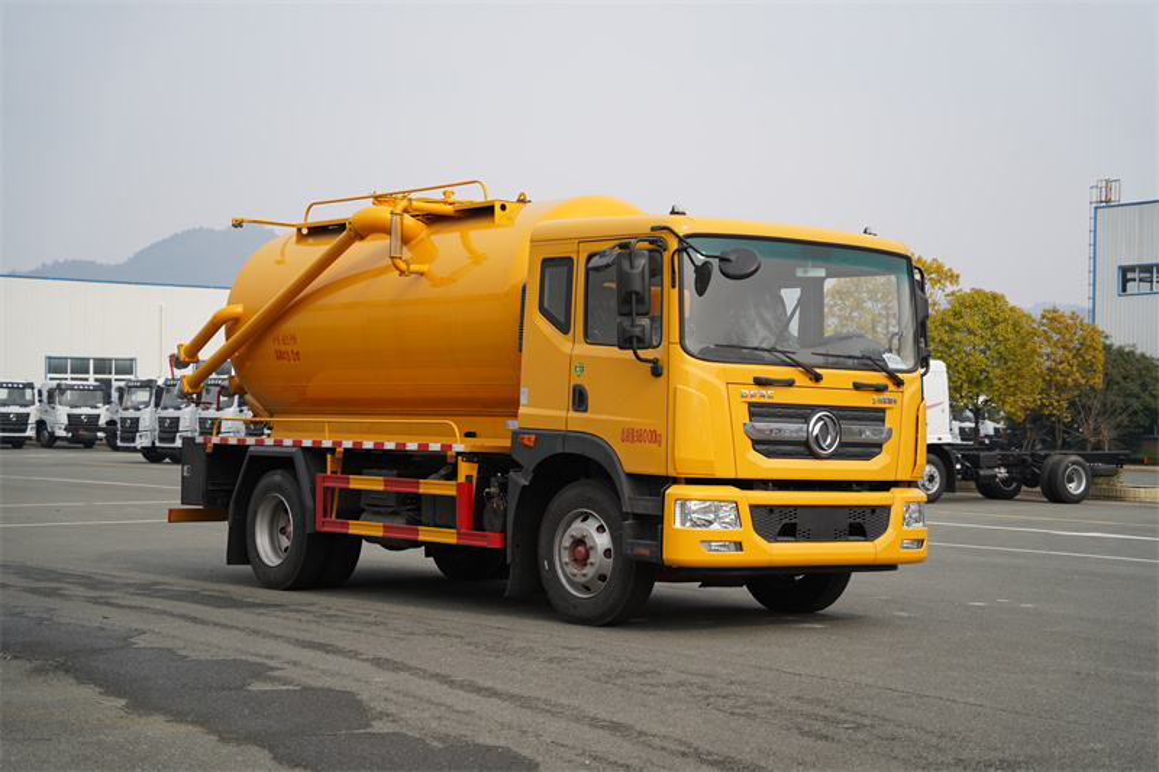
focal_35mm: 59
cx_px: 580
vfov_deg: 23.0
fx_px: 1899
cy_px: 386
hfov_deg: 33.9
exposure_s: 1/640
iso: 100
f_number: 4
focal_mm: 59
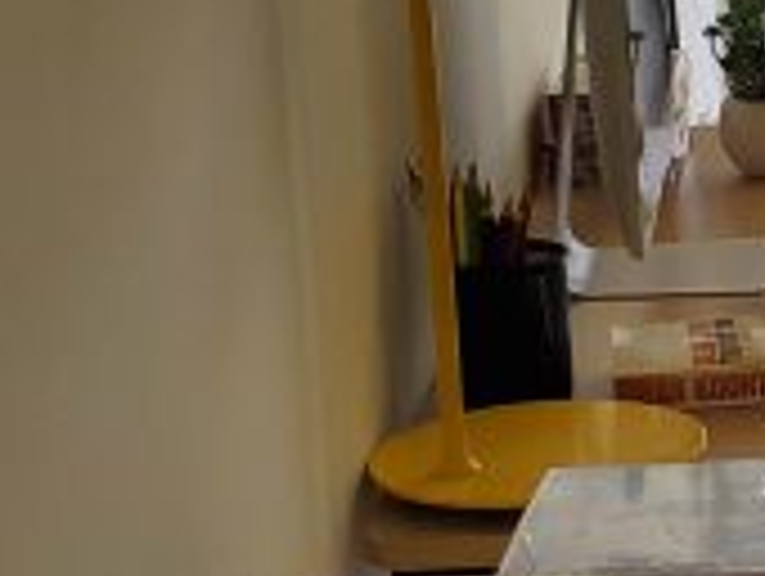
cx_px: 1220
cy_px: 158
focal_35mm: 122
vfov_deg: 12.1
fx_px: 2700
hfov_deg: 14.8
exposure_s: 1/71
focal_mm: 4.3
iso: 100
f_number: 2.4
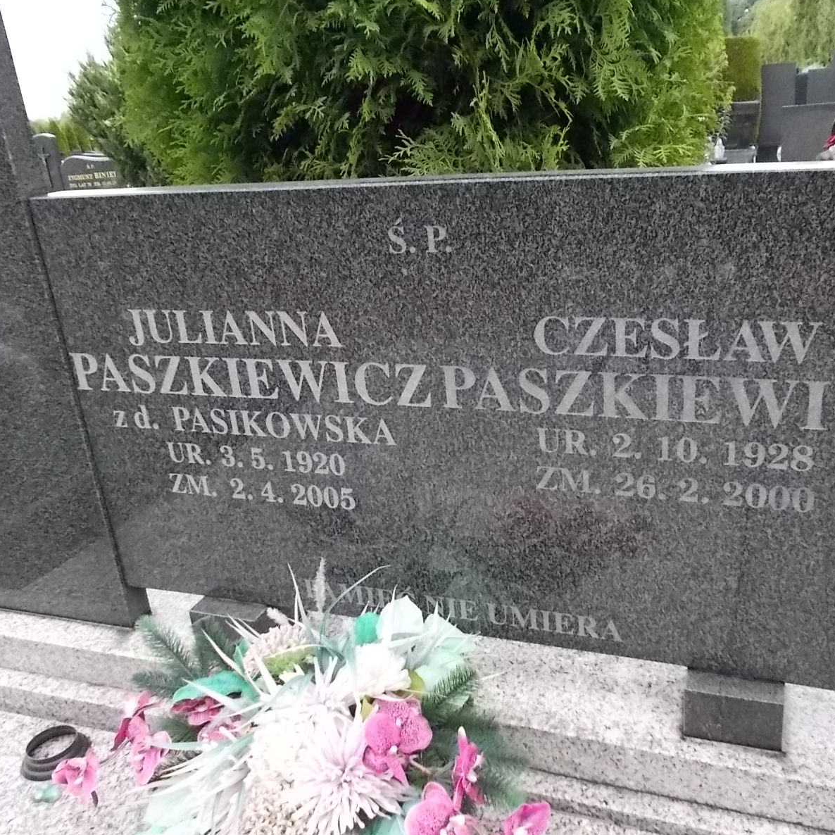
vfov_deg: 52.5
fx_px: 846
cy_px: 415
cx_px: 478
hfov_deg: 52.3
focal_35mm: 31
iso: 400
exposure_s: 1/125
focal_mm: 4.6
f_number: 8
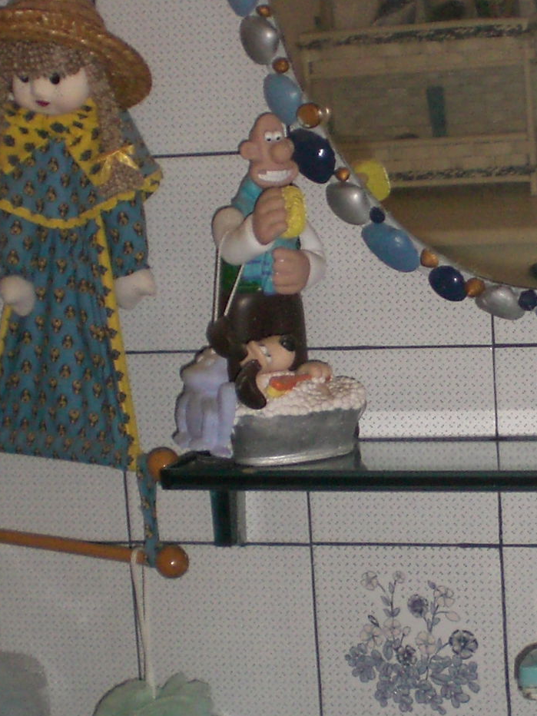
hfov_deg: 16.7
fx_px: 1800
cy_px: 378
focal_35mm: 87
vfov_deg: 22.5
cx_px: 506
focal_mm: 6.3
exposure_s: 1/60
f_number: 3.1
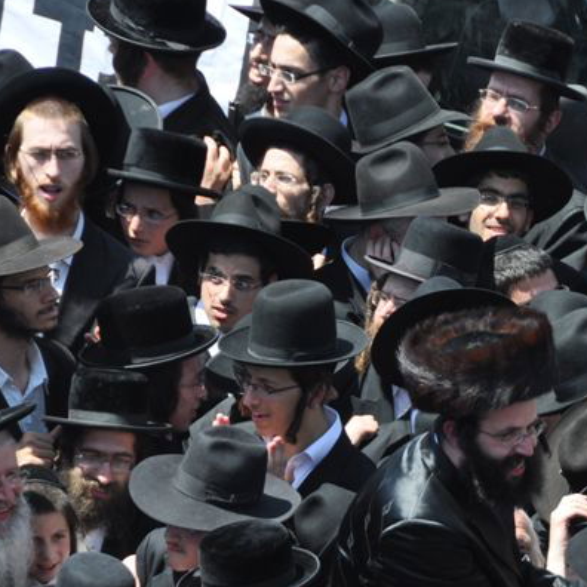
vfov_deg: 2.7
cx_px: 465
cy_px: 462
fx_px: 12643
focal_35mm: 659
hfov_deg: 2.7
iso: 280
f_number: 5.6
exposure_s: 1/500
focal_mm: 200
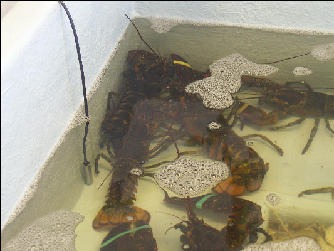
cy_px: 126
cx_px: 167
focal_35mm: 80
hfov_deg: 24.4
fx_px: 772
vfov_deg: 18.4
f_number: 3.2
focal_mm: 19.82
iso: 200
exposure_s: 1/25
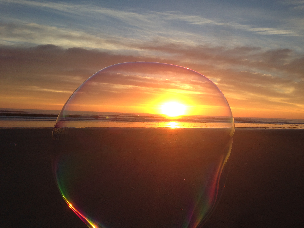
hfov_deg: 55.4
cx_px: 152
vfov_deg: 42.9
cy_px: 114
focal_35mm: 33
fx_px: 290
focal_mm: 4.12
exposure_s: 1/467
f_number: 2.4
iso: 50
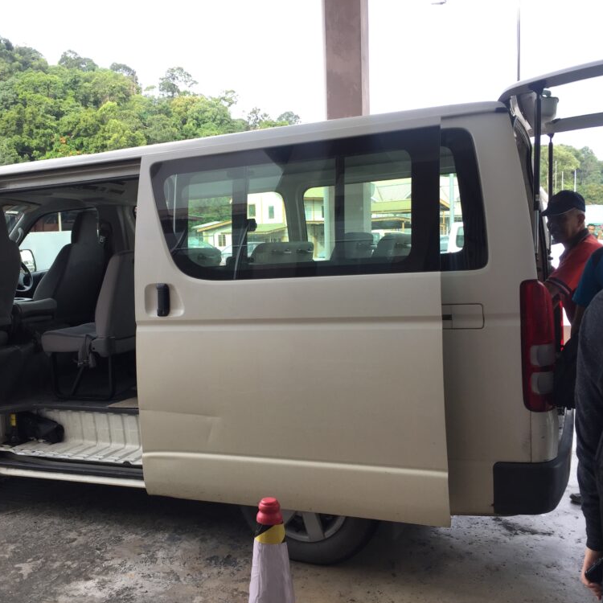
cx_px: 250
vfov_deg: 47.2
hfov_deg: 47.0
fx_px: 690
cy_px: 301
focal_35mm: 35
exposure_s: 1/148
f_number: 2.2
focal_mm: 4.15
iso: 32
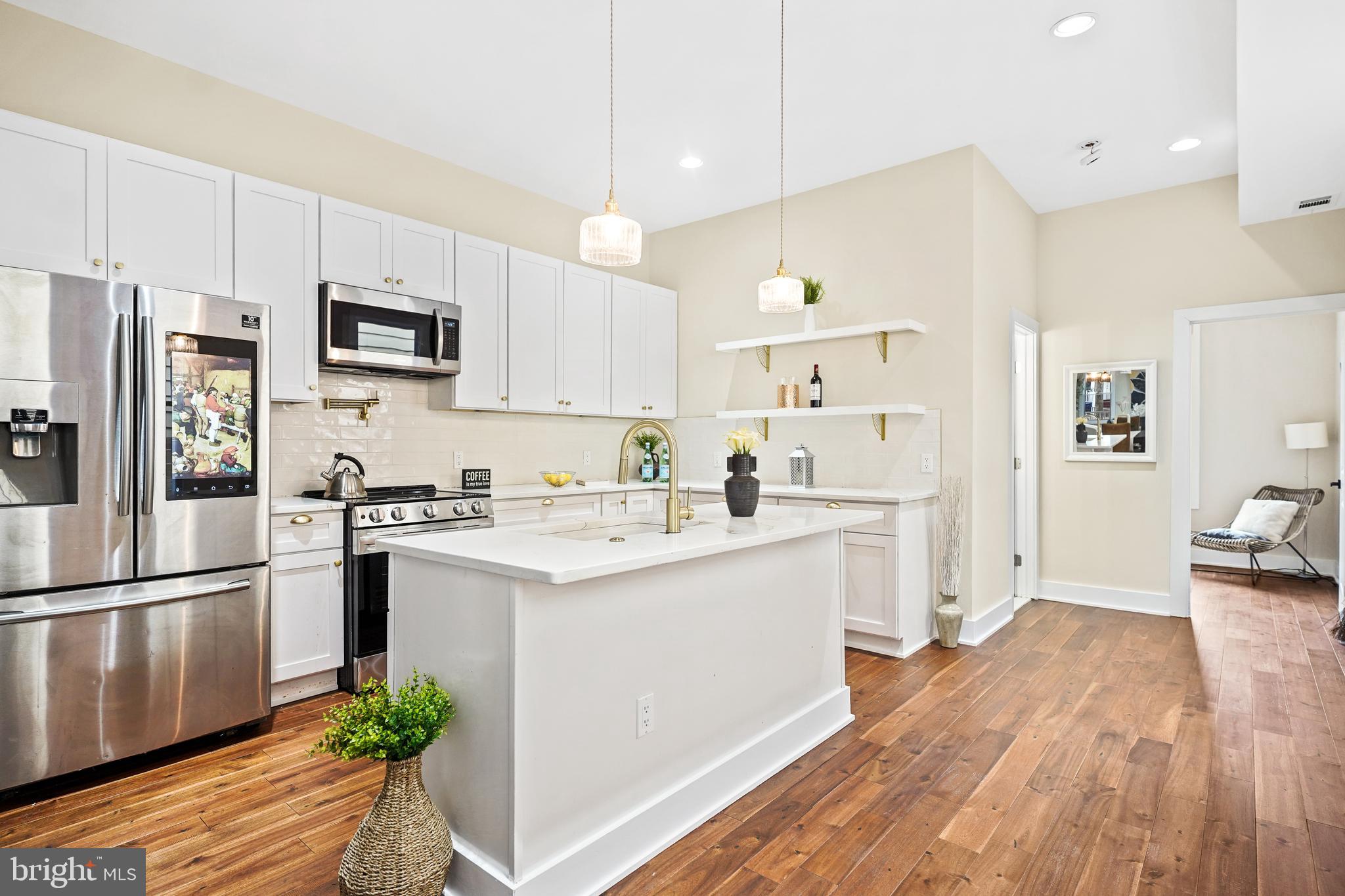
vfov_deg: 70.4
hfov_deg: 93.3
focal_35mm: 17
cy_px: 448
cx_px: 672
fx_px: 635
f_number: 3.2
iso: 500
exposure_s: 1/40
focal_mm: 17
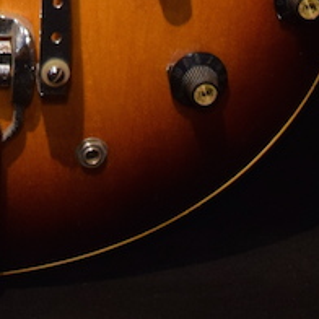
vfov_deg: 6.5
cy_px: -799
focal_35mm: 234
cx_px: -59
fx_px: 2440
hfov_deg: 7.4
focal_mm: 24
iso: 1800
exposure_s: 1/30
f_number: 4
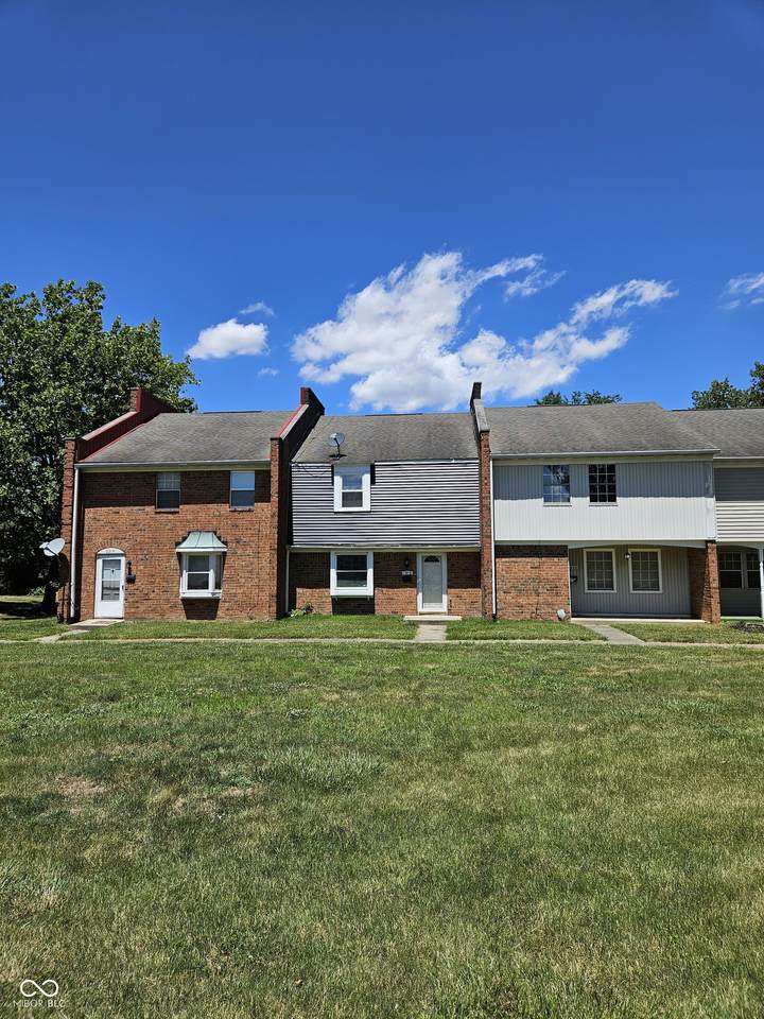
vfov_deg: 73.9
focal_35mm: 23
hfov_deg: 58.9
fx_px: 677
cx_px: 382
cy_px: 510
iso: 25
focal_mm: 5.4
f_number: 1.8
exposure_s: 1/2621
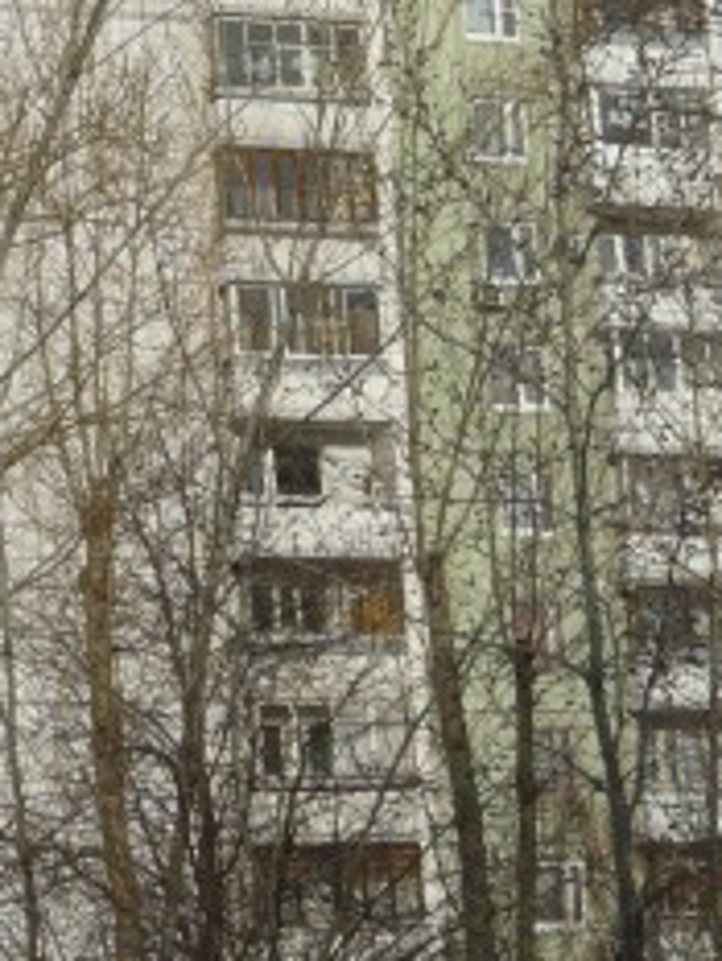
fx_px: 3056
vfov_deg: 17.8
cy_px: 264
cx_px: -165
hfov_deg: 13.1
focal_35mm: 110
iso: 100
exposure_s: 1/320
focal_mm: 5.2
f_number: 7.1
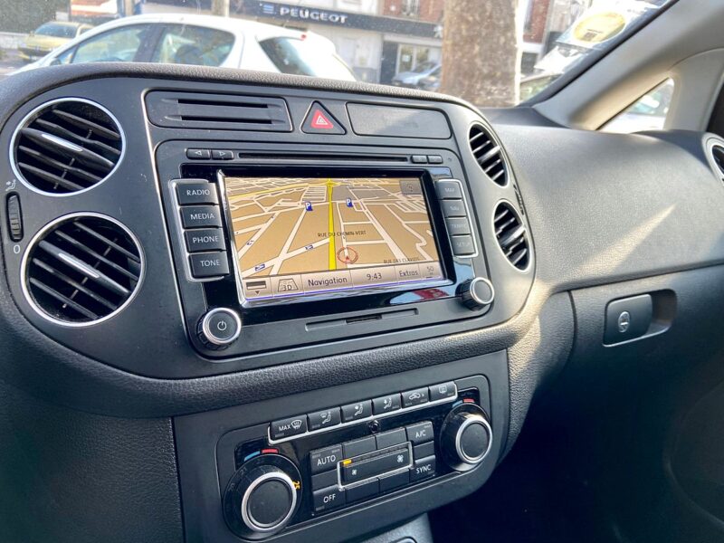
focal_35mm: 26
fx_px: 544
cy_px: 272
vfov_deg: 53.1
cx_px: 362
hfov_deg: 67.3
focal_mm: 4.25
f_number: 1.8
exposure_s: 1/150
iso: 64
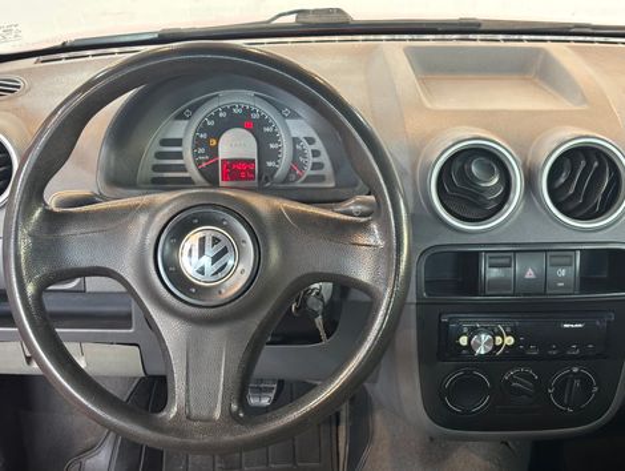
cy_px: 236
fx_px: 940
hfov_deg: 36.8
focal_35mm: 52
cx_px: 312
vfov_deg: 28.1
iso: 160
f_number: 1.6
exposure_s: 1/60
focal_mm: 5.96
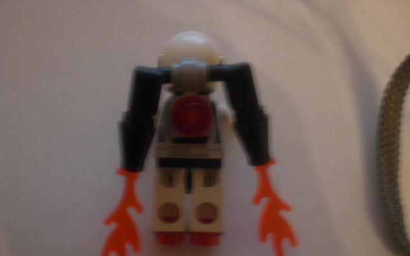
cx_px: 207
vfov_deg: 31.1
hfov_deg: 48.2
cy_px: 155
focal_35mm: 41
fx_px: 458
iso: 200
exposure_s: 1/13
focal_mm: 6.3
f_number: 3.1
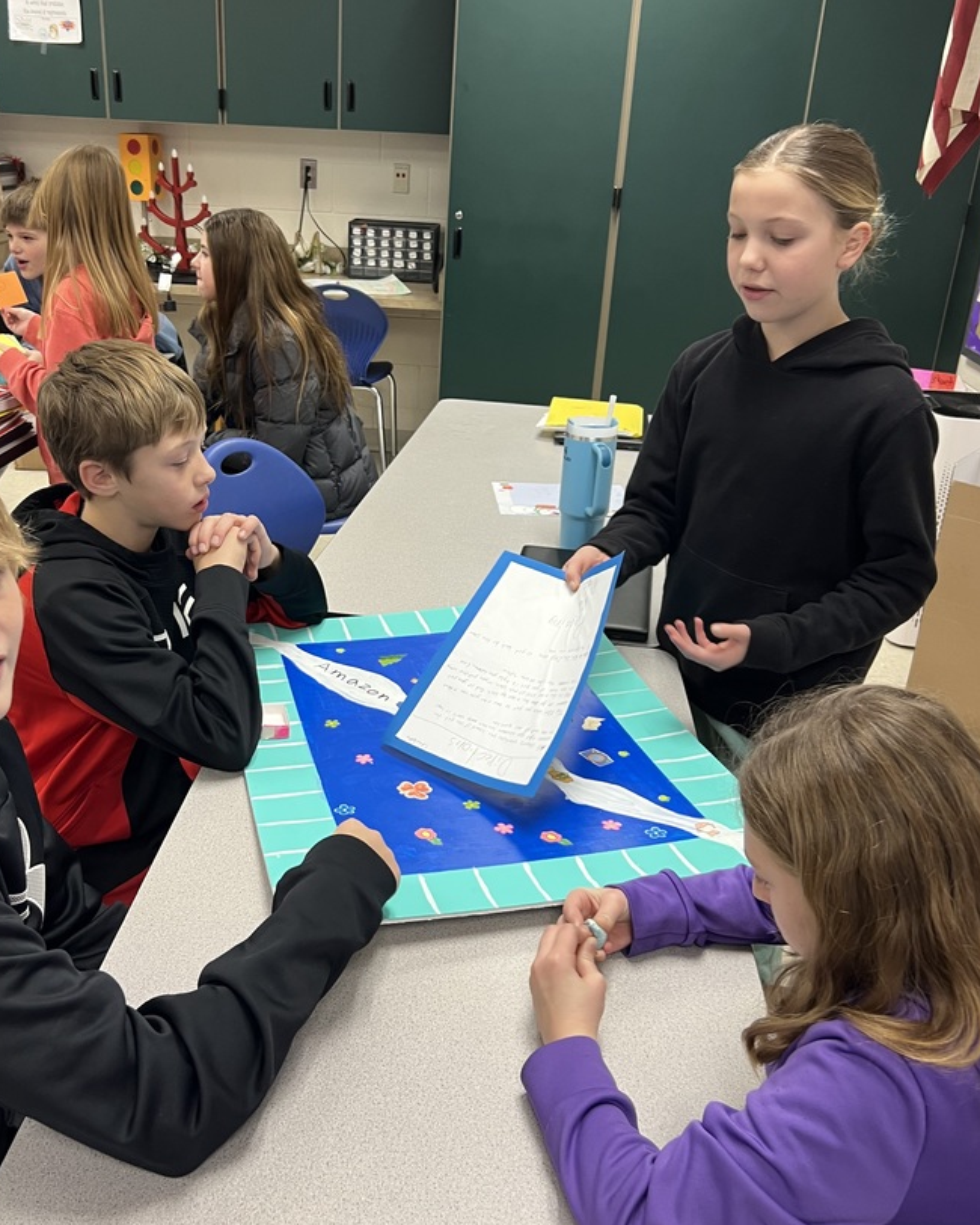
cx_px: 439
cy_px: 600
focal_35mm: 32
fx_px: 1160
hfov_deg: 45.7
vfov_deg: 55.6
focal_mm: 5.7
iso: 125
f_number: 1.5
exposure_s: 1/60
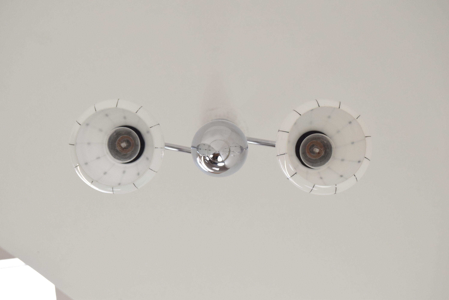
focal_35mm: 82
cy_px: 150
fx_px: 1030
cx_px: 224
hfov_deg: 24.6
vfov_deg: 16.6
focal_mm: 55
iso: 1600
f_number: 8
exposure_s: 1/250
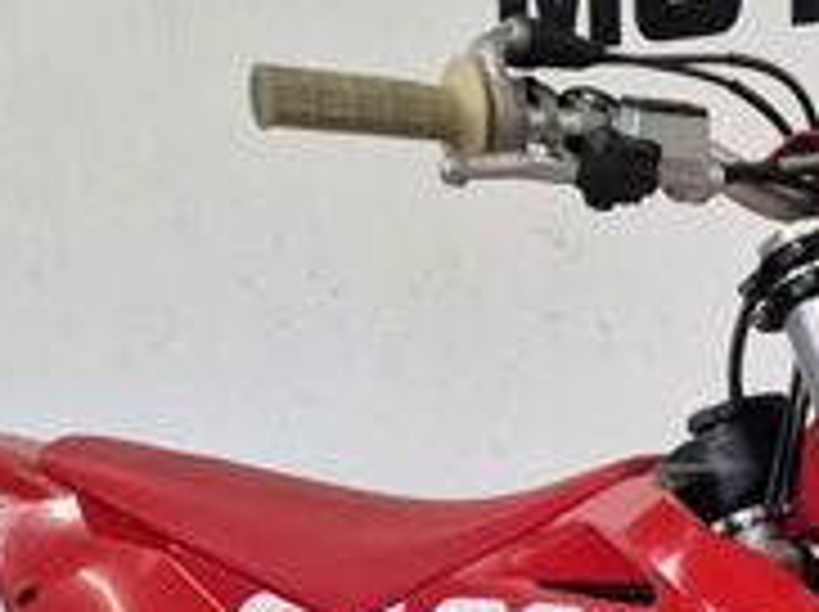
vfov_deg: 16.4
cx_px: 914
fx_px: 1914
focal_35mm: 81
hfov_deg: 22.7
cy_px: 954
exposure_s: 1/100
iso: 250
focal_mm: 5.4
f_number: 1.8
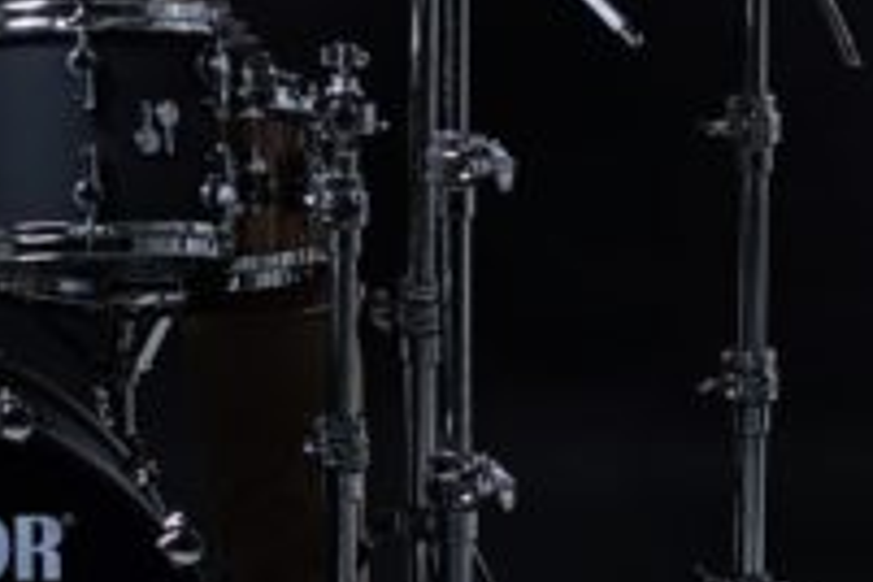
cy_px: -80
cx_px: -30
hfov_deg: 8.8
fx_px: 5650
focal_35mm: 233
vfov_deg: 5.9
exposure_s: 1/125
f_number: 11
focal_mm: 85
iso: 100
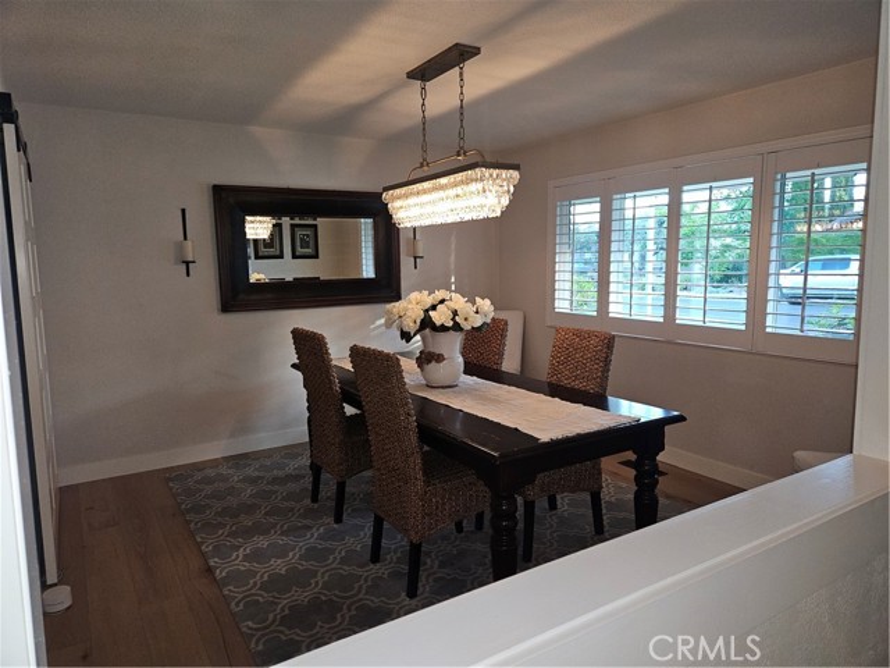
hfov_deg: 73.9
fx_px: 591
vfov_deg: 58.9
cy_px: 334
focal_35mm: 23
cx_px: 445
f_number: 1.8
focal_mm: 5.4
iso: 125
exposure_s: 1/24
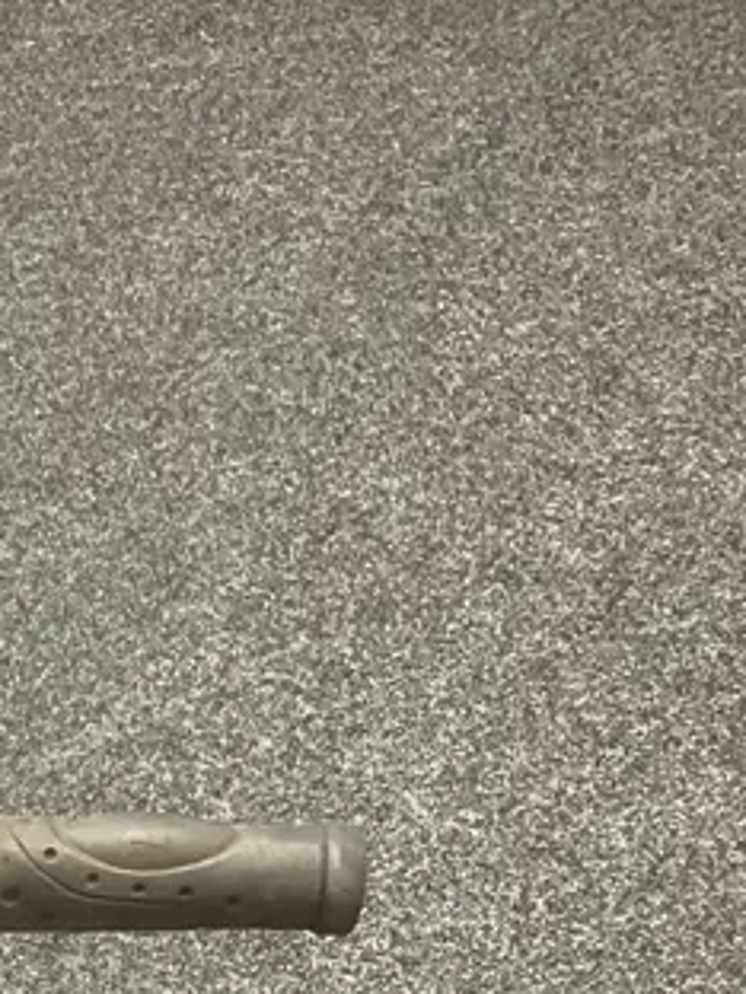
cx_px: -405
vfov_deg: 19.6
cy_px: 1303
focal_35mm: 92
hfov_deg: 14.8
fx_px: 2644
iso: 320
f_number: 1.8
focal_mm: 3.99
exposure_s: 1/33
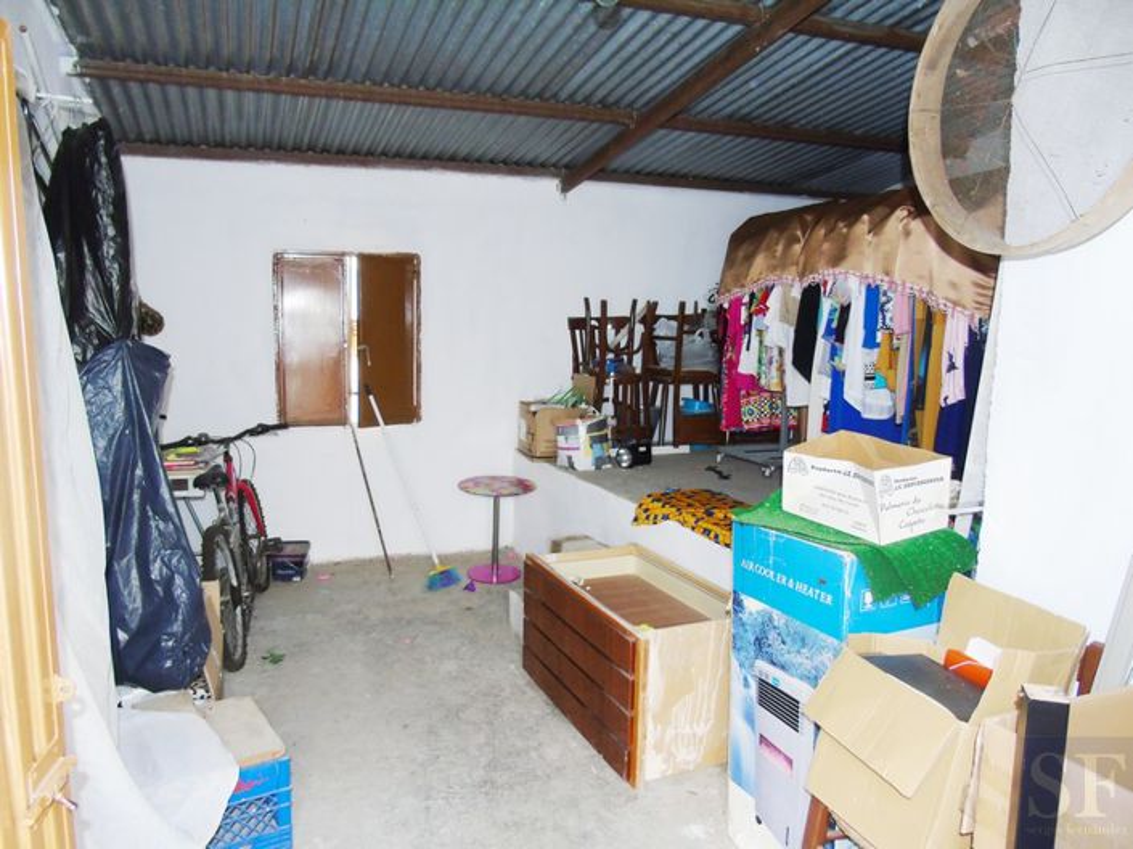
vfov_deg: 54.8
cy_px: 424
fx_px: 818
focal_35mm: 25
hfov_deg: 69.4
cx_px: 566
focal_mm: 4.4
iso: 200
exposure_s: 1/30
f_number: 3.4
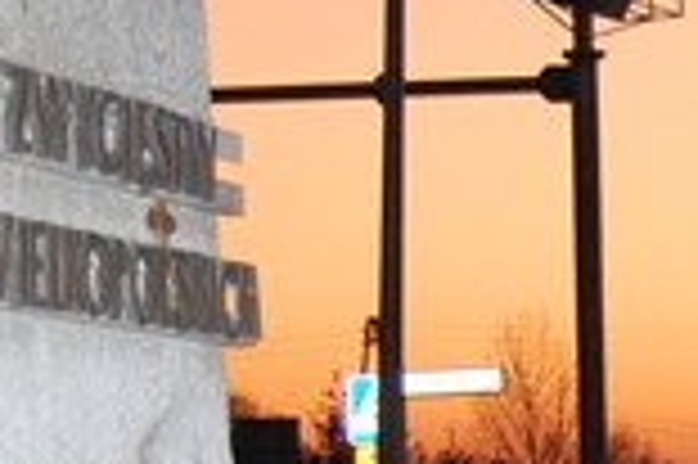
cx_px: 1157
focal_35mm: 201
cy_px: 757
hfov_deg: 9.8
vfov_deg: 6.7
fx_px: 3893
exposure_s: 1/60
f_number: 4.2
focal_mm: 26
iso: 450
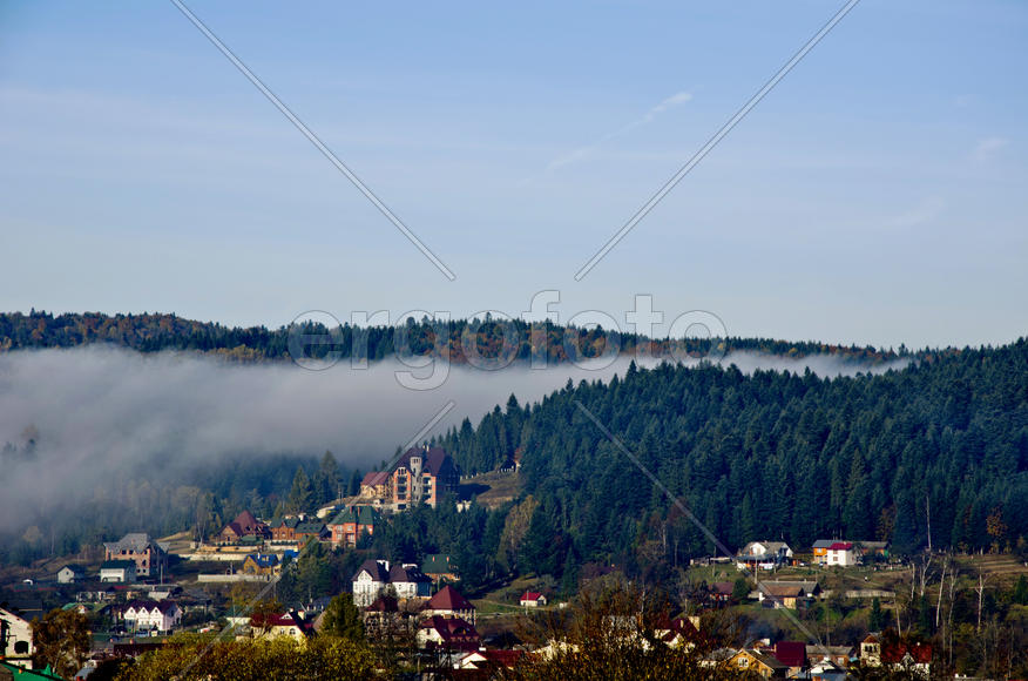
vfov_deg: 8.7
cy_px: 340
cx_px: 514
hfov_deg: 13.1
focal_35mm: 158
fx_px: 4488
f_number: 11
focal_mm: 105
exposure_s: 1/125
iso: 100
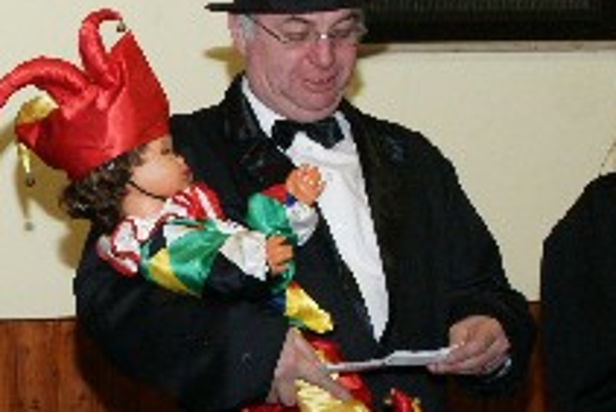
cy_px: 120
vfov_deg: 10.7
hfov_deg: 15.1
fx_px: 2192
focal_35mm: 128
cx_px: -245
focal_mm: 30
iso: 800
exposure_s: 1/60
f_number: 10
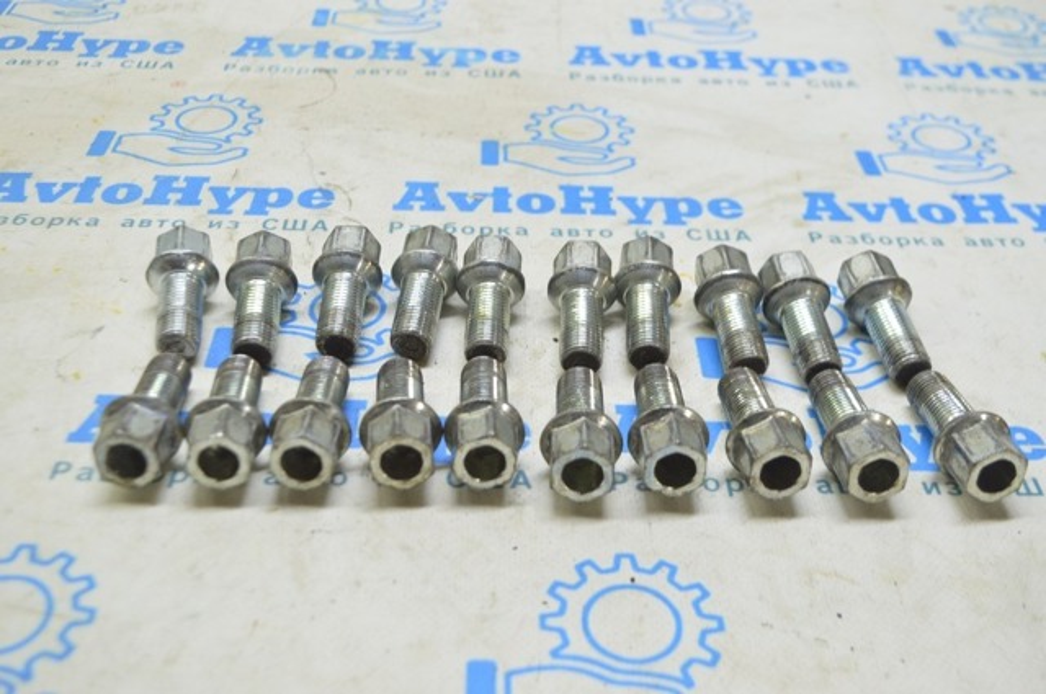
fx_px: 1219
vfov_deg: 31.8
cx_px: 523
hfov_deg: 46.5
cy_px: 347
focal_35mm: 42
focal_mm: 28
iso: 400
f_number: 5.6
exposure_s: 1/20
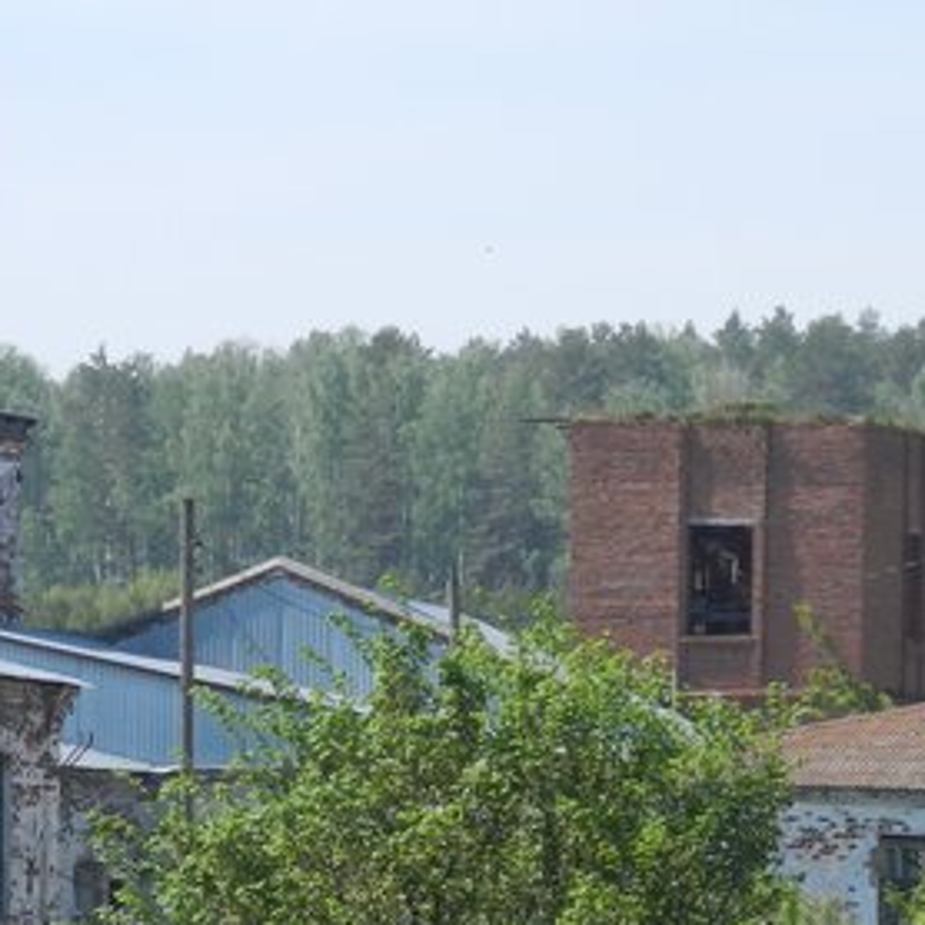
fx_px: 12667
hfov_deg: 4.2
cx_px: -83
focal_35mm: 419
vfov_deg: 4.2
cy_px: 626
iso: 160
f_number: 5.3
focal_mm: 29.7
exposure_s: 1/640
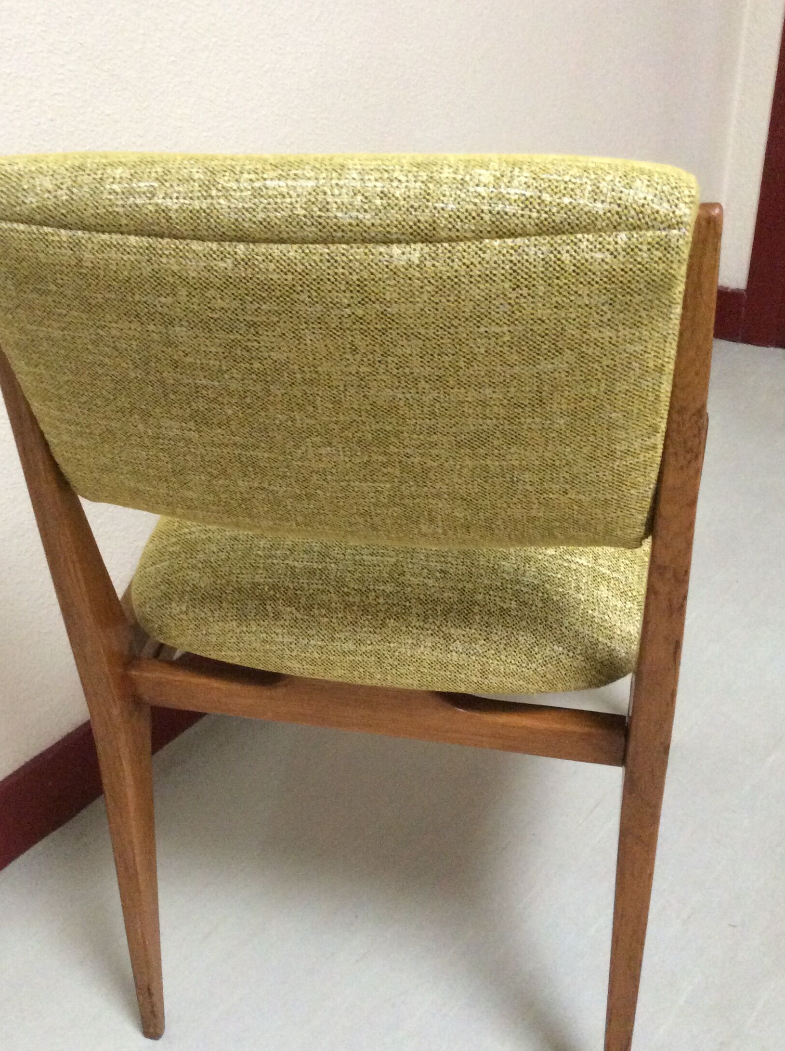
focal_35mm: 38
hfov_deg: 37.6
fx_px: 1152
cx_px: 344
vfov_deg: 49.0
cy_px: 561
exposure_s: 1/25
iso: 320
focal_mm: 3.3
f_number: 2.4
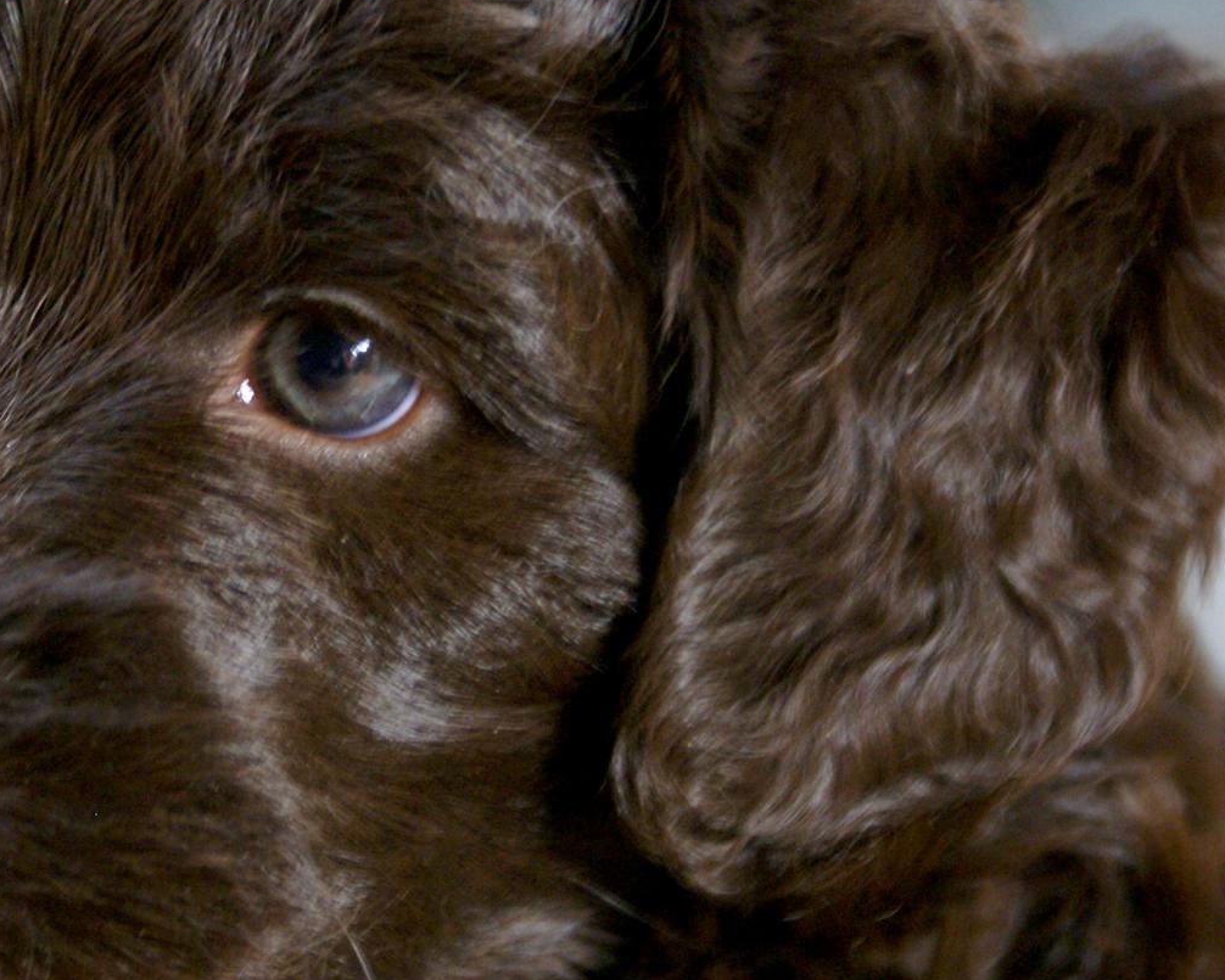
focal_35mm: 176
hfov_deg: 10.9
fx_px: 6382
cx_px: 290
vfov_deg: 8.8
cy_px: 519
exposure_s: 1/25
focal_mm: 70
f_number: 5.6
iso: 400
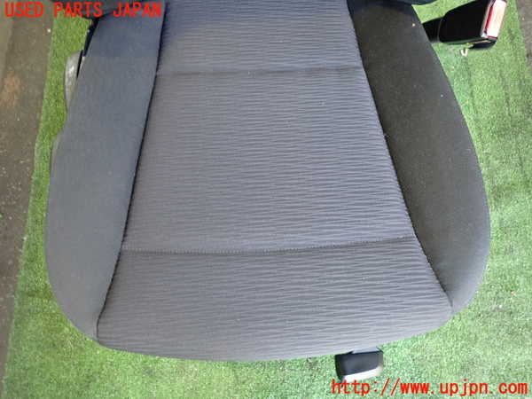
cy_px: 200
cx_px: 266
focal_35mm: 25
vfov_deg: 54.9
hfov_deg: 69.4
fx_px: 384
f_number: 2
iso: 320
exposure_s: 1/30
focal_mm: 4.5
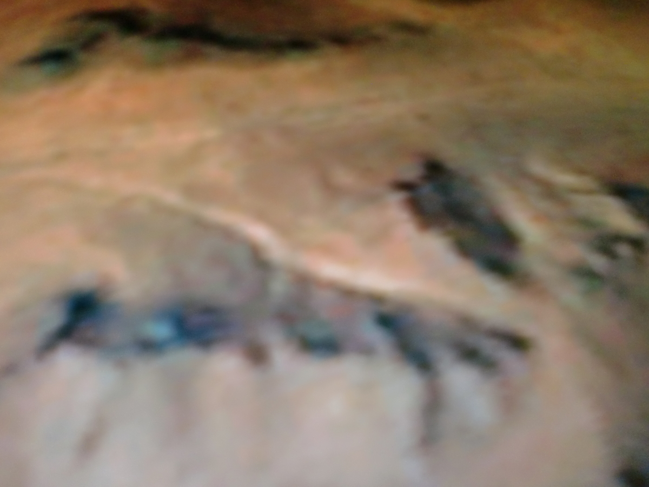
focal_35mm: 35
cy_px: 244
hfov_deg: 52.6
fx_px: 656
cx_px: 324
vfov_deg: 40.7
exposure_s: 1/60
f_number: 3.1
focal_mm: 6.3
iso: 250
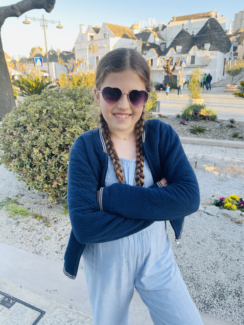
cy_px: 162
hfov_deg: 53.1
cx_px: 122
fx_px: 244
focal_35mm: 26
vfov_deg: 67.3
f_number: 1.6
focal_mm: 4.2
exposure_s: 1/136
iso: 32
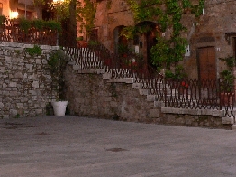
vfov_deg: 21.7
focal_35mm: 66
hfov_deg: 29.1
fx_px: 450
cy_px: 15
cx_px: 66
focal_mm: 6
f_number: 2.8
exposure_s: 1/4
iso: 200
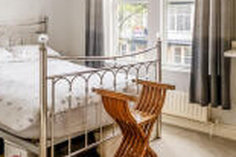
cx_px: 123
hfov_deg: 45.5
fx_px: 282
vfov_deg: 30.1
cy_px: 24
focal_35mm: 43
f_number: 9
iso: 160
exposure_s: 1/30
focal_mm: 14
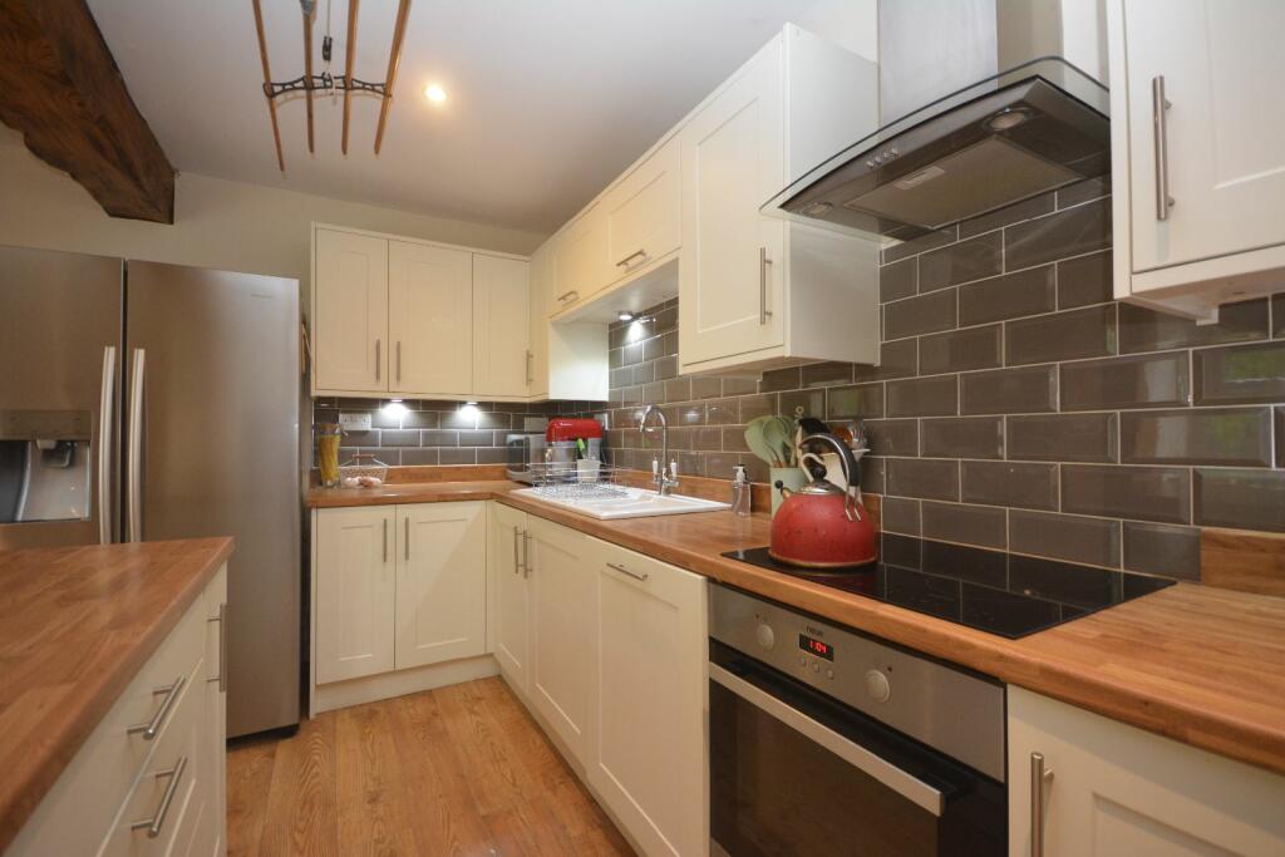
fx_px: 535
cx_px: 642
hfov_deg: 100.4
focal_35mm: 15
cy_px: 428
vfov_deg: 77.3
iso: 1100
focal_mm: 10
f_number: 4
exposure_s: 1/60
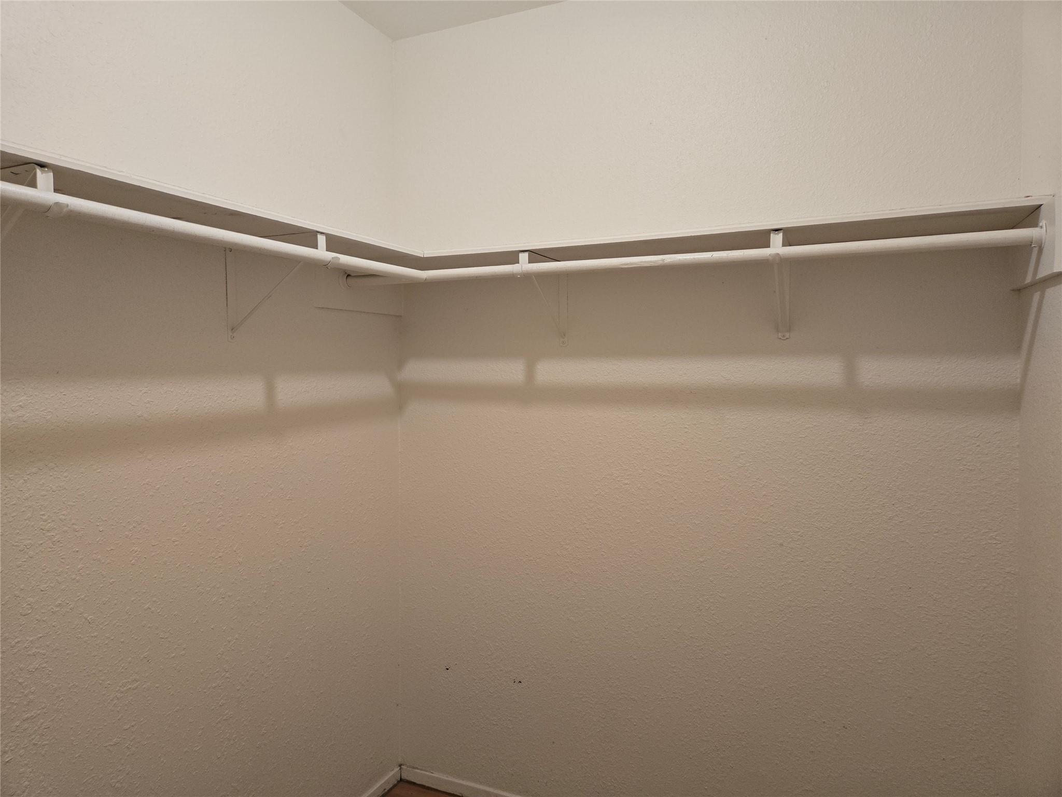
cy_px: 398
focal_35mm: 23
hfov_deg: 73.9
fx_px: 706
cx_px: 531
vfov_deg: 58.9
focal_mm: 5.4
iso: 320
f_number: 1.8
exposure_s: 1/120
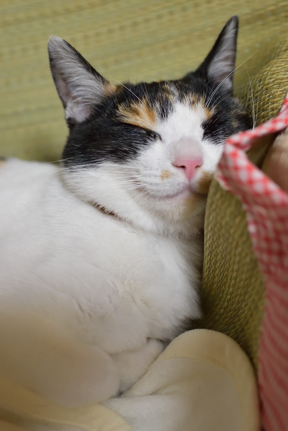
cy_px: 216
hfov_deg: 25.8
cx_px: 144
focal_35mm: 52
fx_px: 630
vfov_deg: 37.8
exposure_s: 1/60
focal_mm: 35
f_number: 3.5
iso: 2200
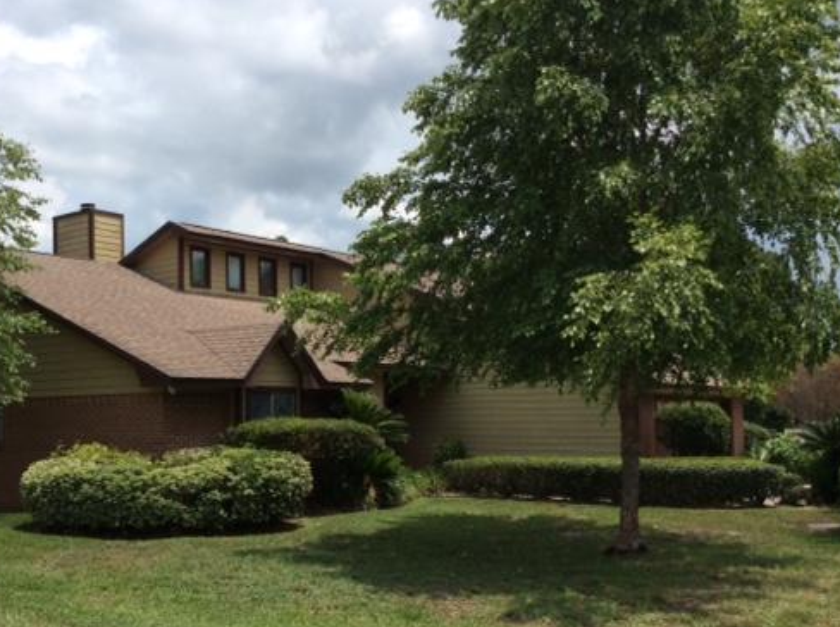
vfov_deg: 34.2
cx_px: 308
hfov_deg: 44.5
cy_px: 350
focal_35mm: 42
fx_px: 1017
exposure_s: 1/1733
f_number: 2.4
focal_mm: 3.3
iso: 32
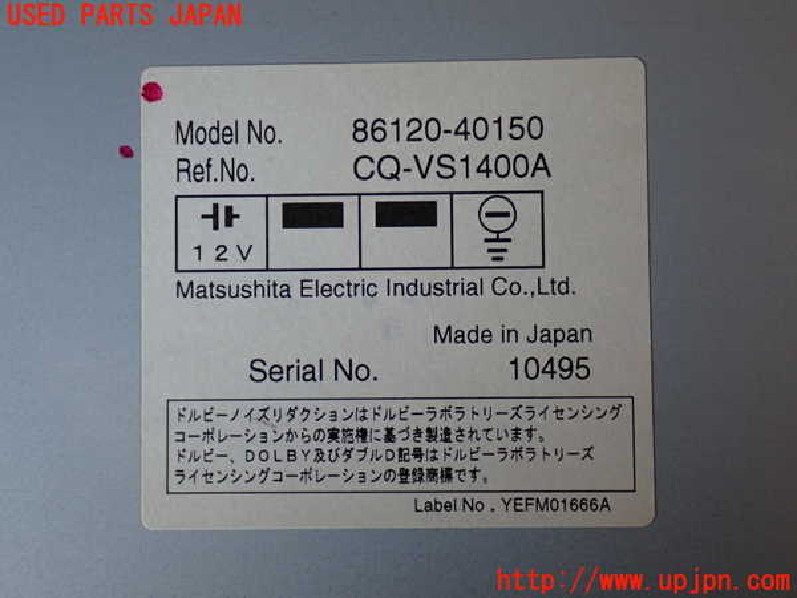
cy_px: 299
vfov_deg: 29.1
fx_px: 1151
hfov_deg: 38.2
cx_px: 398
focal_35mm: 50
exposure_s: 1/50
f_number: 3.2
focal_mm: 9.01
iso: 250
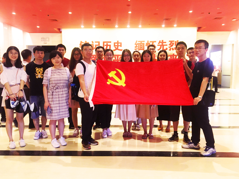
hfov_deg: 61.7
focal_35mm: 29
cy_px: 90
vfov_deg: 48.2
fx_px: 200
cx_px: 120
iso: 160
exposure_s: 1/33
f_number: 2.2
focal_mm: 4.15
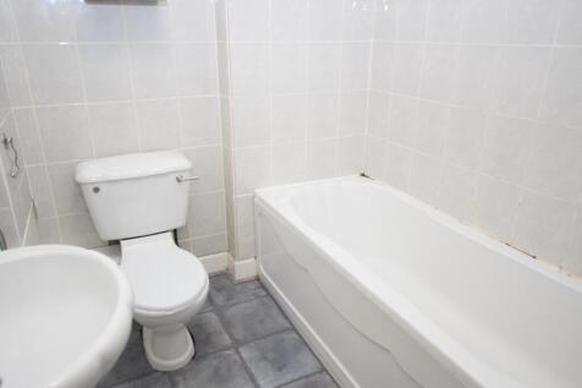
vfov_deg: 50.4
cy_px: 194
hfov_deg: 70.5
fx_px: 412
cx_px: 291
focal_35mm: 26
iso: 1800
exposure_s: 1/60
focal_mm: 17
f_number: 3.5
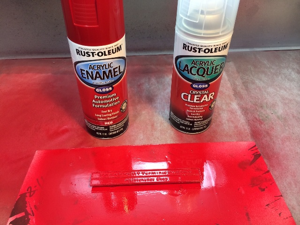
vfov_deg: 46.8
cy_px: 112
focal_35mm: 30
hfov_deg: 60.0
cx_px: 150
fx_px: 260
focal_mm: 4.12
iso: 80
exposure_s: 1/30
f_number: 2.2
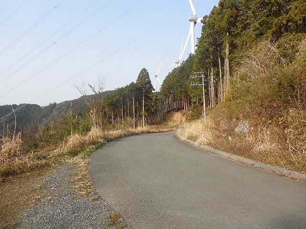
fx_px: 221
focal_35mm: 25
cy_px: 114
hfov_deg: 69.4
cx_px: 153
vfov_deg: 54.9
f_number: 3.3
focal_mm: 4.5
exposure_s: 1/500
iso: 125
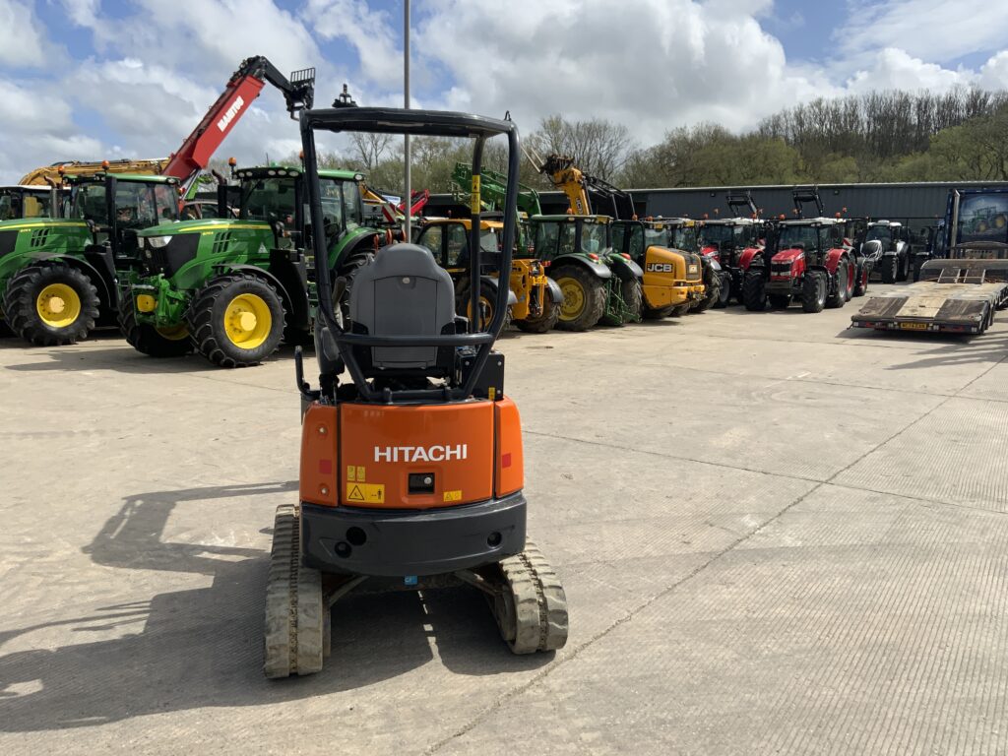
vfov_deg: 48.2
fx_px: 844
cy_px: 378
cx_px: 504
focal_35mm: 29
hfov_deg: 61.7
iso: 16
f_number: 1.8
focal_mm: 3
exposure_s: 1/2538
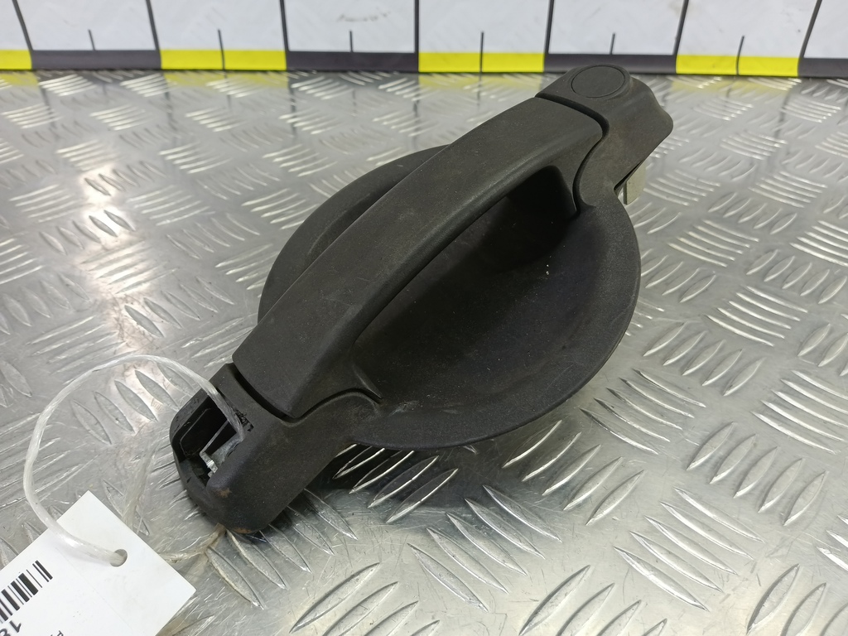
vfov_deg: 51.4
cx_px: 424
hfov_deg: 65.3
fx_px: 661
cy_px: 318
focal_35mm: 27
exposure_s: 1/50
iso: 160
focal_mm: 4.11
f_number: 1.6
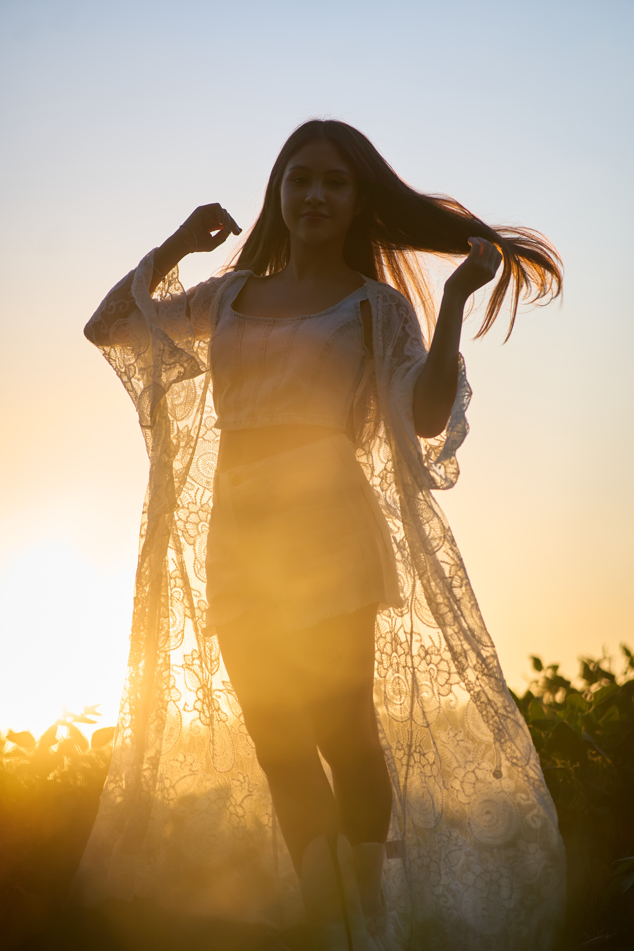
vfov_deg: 23.9
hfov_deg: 16.1
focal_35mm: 85
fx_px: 2245
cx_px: 317
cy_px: 476
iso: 100
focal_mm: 85
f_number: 2.5
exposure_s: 1/1250
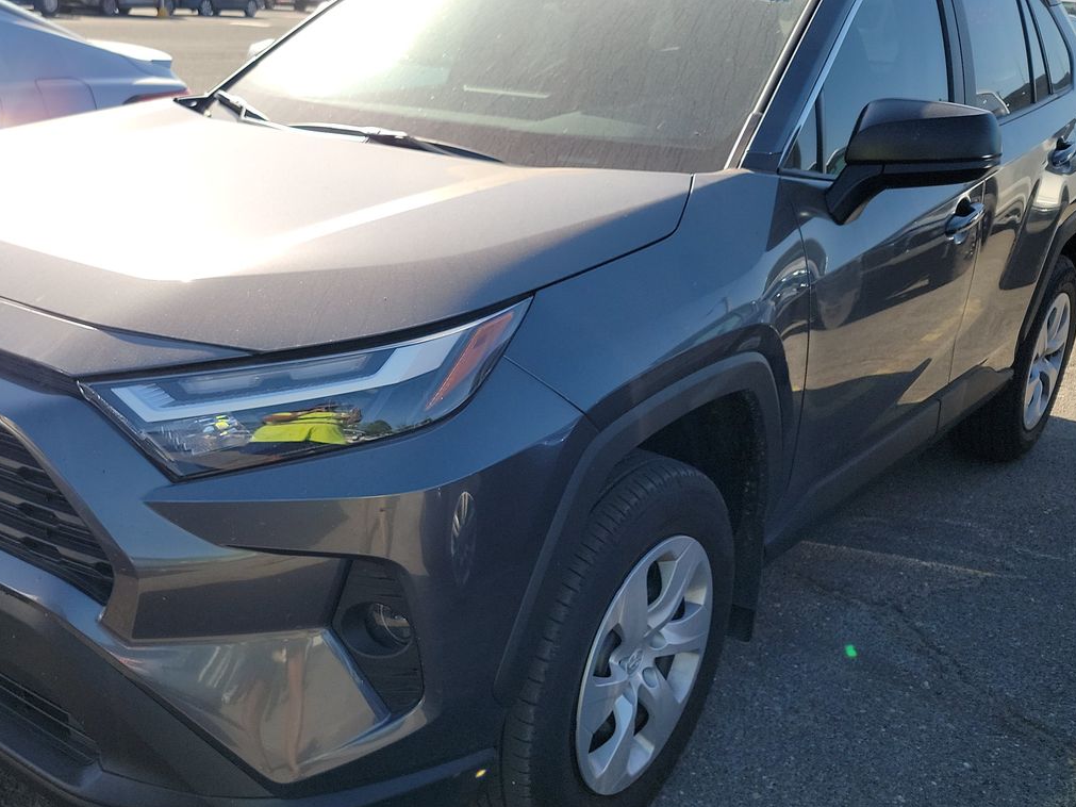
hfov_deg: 48.7
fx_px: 1181
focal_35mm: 38
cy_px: 433
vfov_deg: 37.7
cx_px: 426
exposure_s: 1/584
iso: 50
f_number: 1.8
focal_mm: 6.7
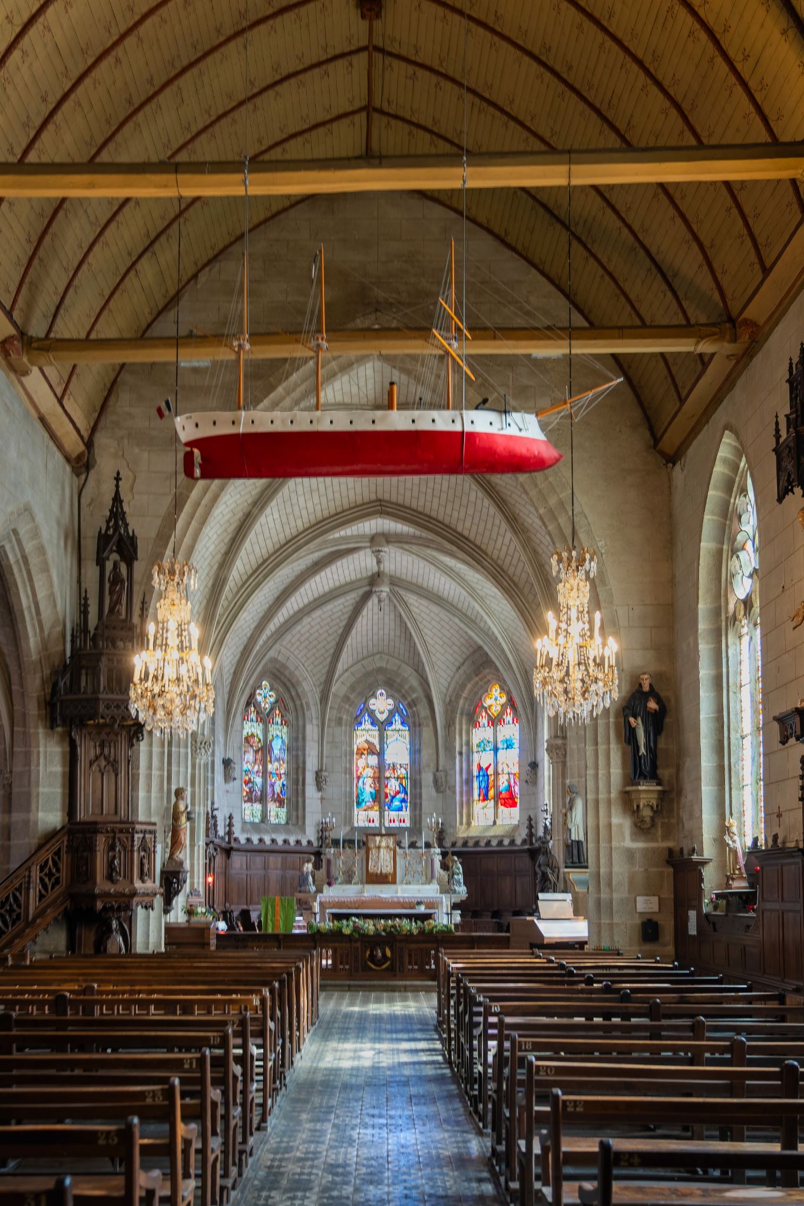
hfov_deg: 36.9
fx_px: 1206
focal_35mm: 36
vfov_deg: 53.1
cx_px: 402
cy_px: 603
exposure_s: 1/40
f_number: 4
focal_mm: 36
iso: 500
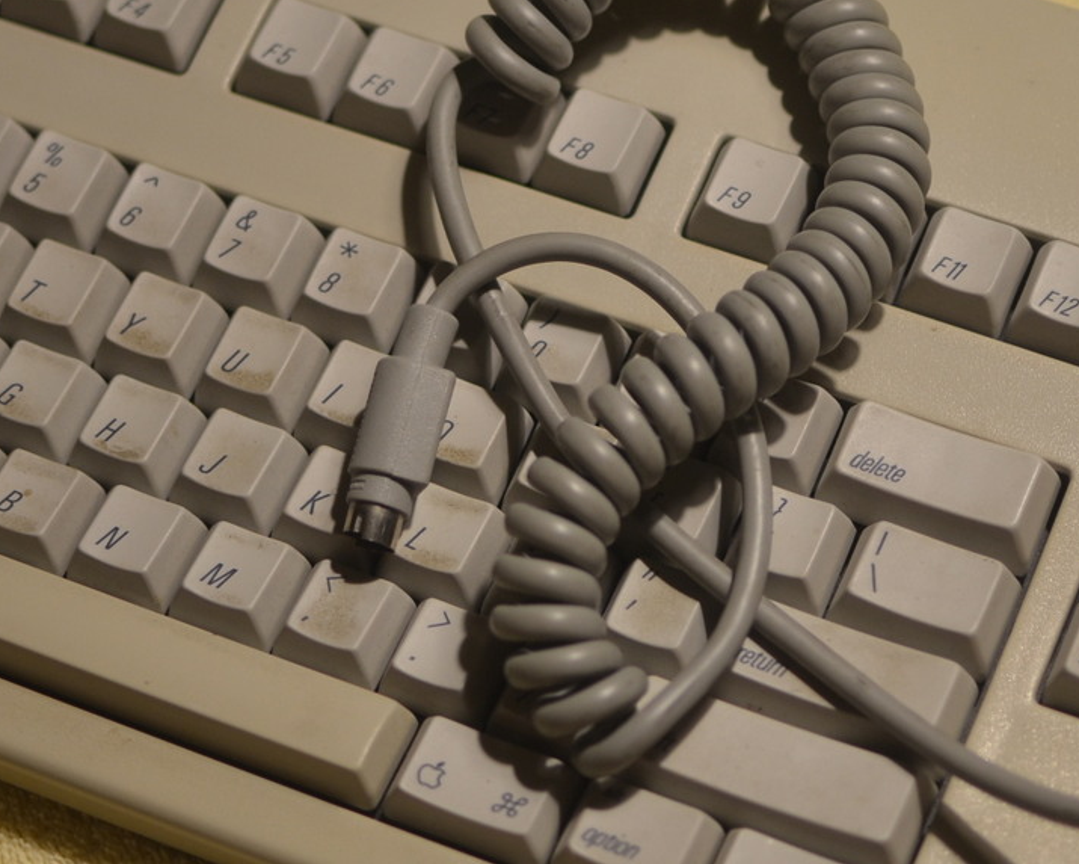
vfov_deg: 14.0
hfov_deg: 17.5
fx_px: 3514
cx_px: 593
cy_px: 456
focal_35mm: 110
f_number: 1.8
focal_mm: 35
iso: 250
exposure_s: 1/125
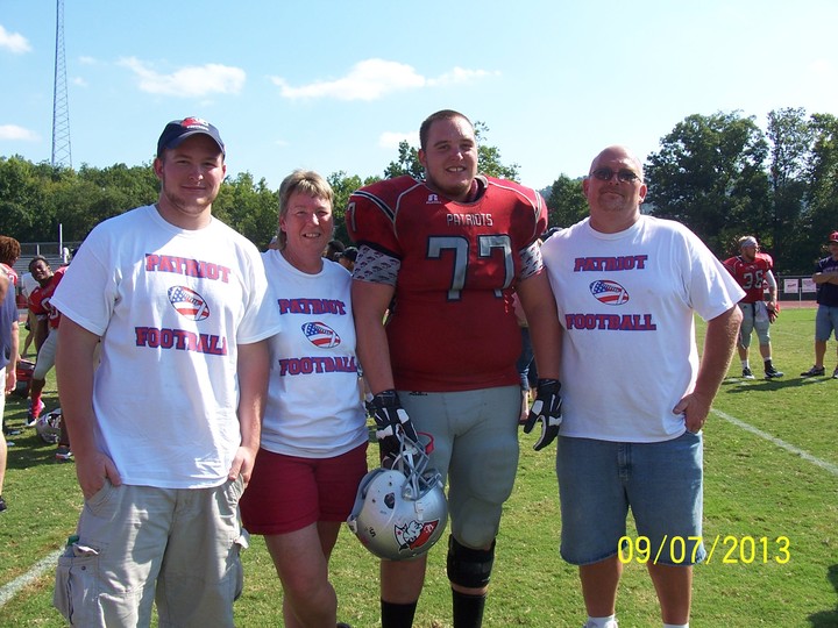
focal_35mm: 35
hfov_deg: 52.6
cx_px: 419
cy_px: 314
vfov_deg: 40.7
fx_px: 847
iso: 80
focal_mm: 6
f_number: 4
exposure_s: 1/500
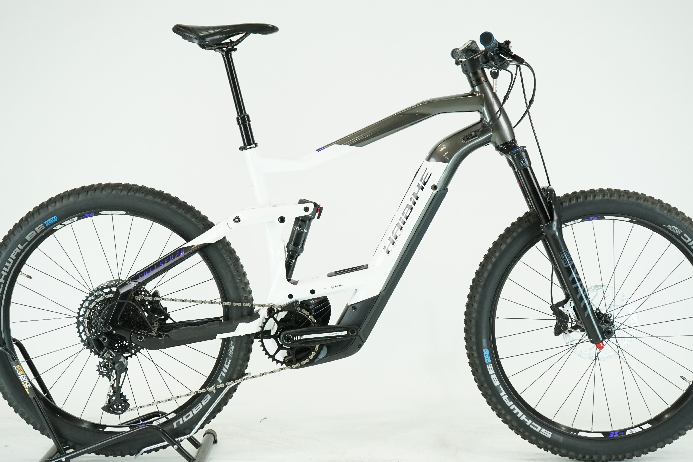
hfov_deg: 33.4
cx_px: 352
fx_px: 1155
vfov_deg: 22.6
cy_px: 217
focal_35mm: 60
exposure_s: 1/200
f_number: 5.6
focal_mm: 52
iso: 1600
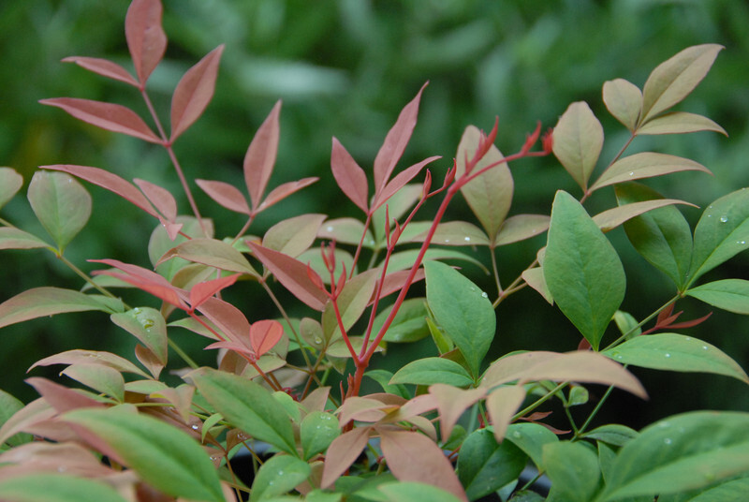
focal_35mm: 120
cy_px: 251
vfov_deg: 11.5
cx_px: 374
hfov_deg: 17.0
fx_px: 2500
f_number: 5.6
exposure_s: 1/125
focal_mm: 80
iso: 640
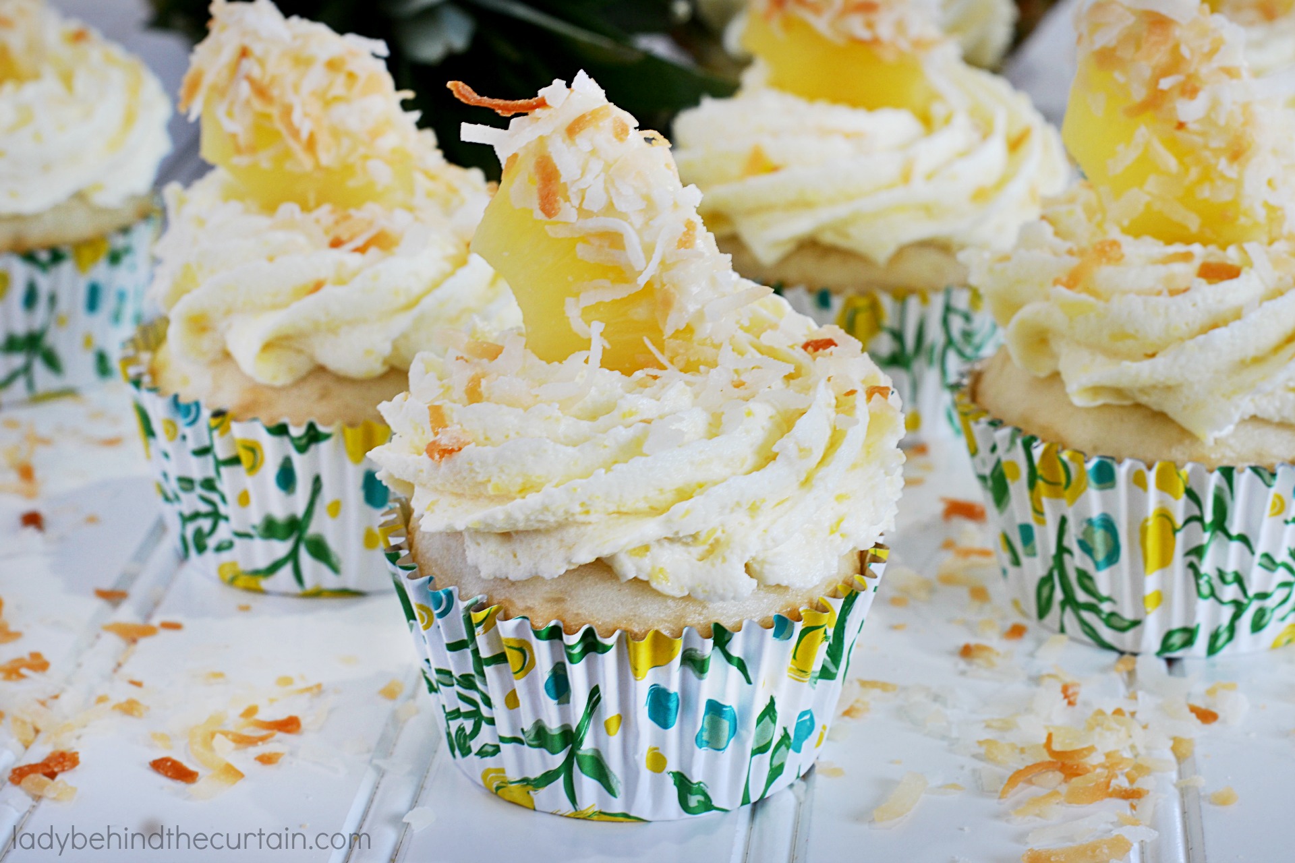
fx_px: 2698
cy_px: 432
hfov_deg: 27.0
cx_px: 648
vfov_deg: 18.2
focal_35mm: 75
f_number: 10
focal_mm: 50
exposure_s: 1/6
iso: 100
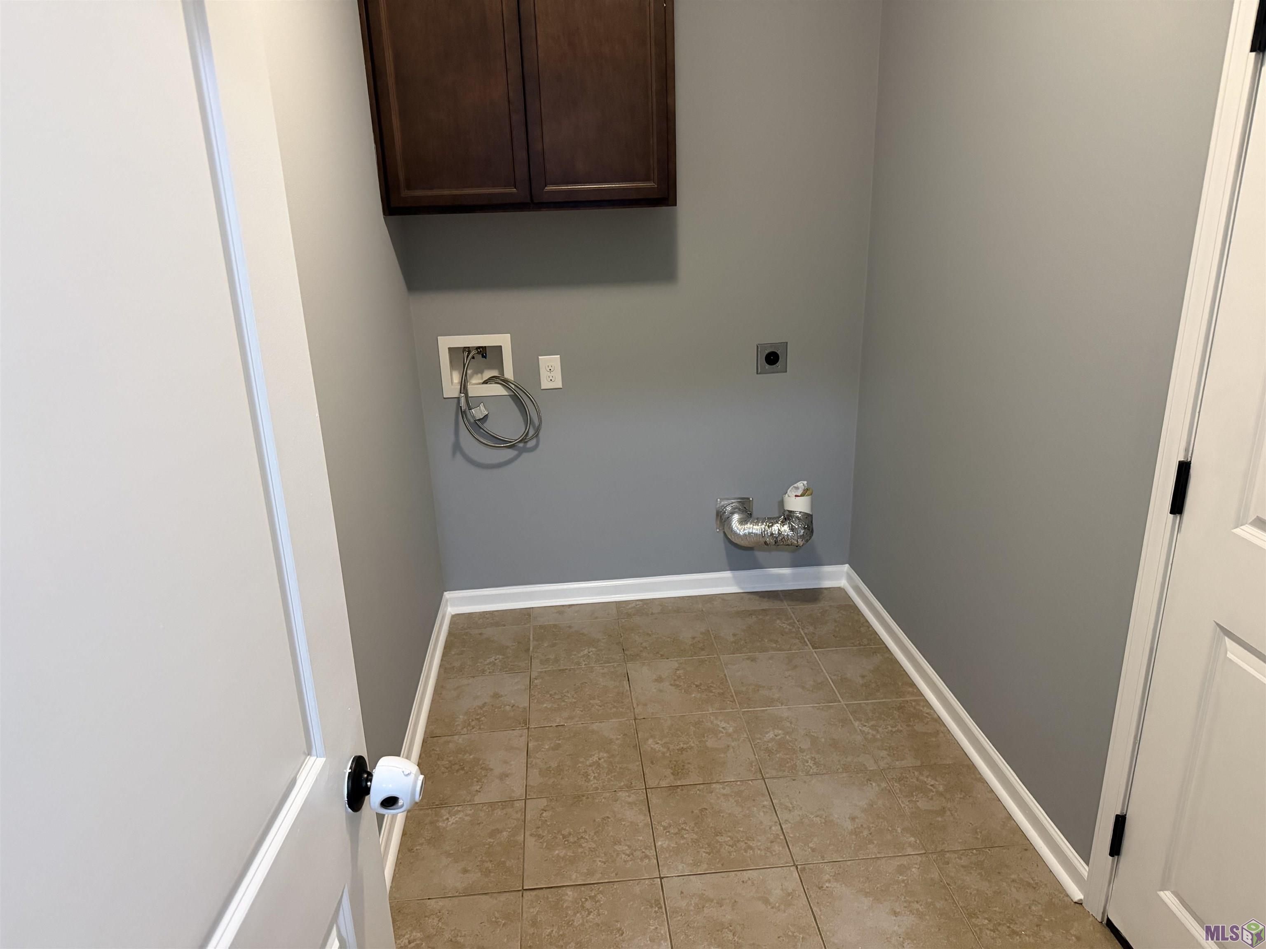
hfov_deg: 71.6
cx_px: 633
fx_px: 878
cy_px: 474
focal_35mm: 24
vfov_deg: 56.8
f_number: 1.78
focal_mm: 6.76
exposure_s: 1/60
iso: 500
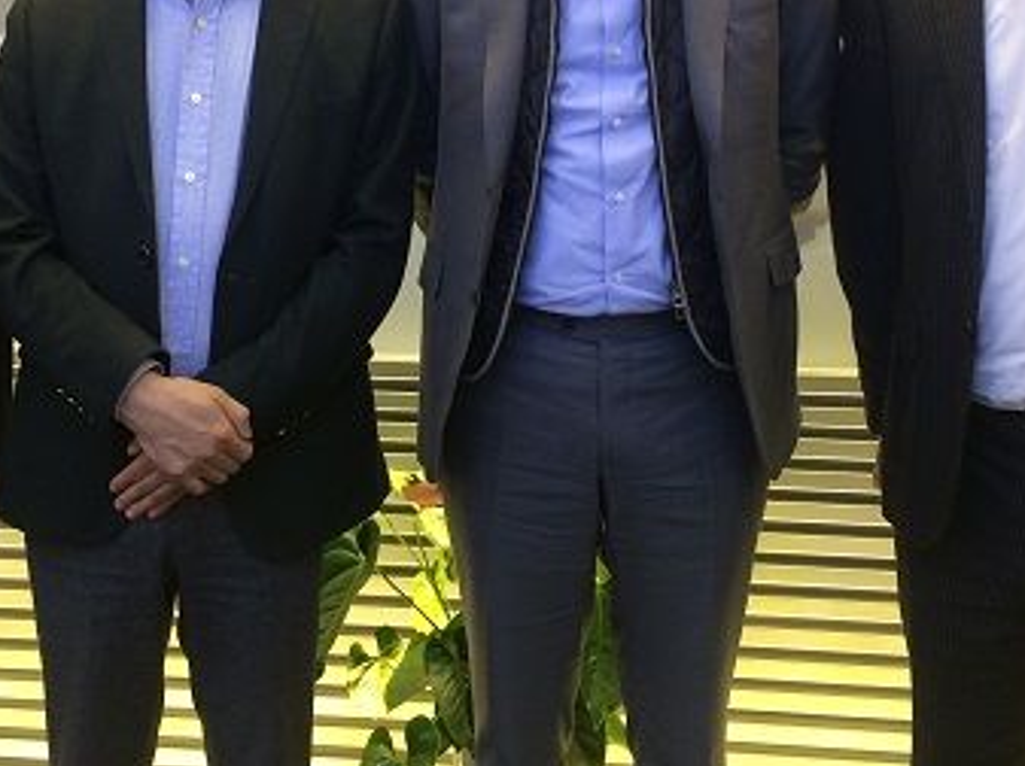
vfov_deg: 25.4
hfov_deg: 34.4
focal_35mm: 56
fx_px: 1656
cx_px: 465
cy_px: 102
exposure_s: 1/33
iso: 100
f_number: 2.2
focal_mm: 4.15
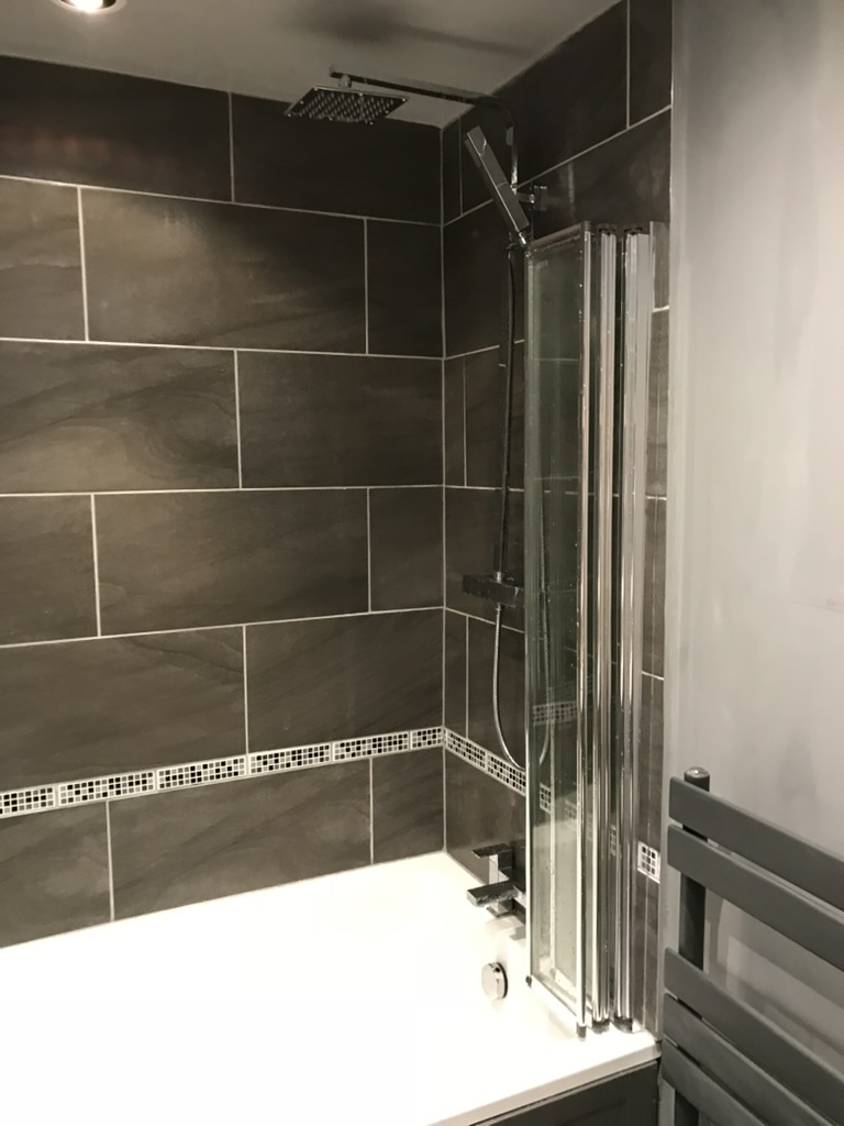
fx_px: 910
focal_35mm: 28
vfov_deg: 63.4
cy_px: 563
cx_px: 422
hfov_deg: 49.7
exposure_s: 1/17
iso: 100
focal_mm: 3.99
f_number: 1.8
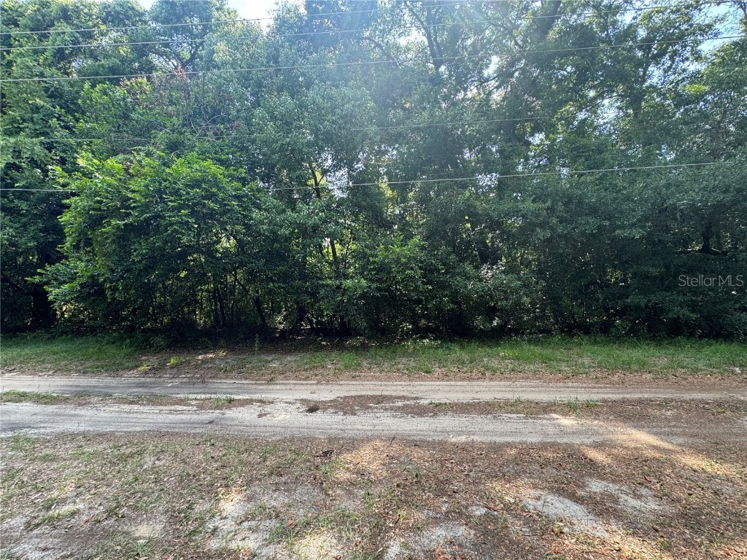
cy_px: 280
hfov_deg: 102.1
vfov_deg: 85.7
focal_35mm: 14
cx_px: 374
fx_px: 302
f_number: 2.2
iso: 40
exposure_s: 1/99
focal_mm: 2.22
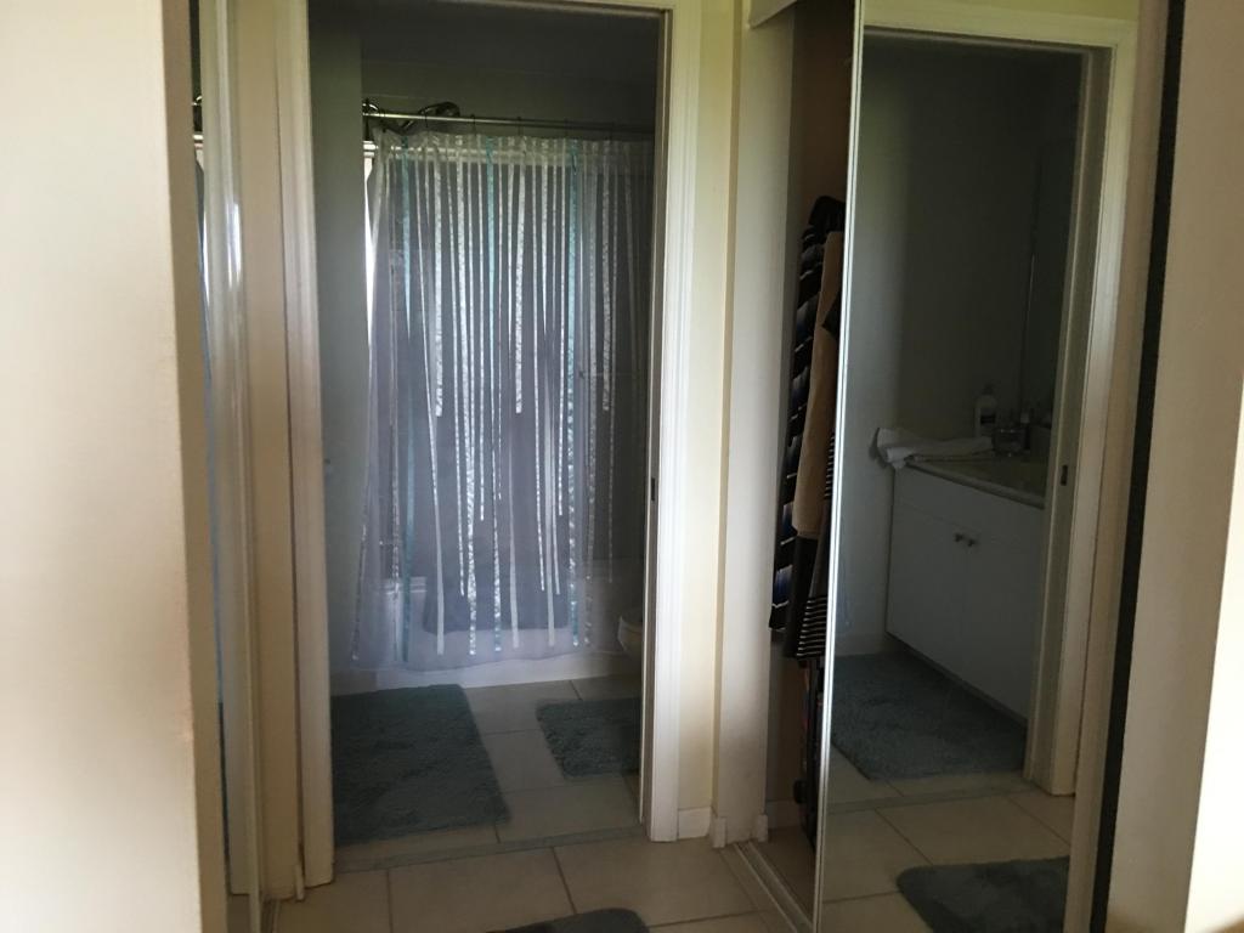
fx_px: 1042
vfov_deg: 48.2
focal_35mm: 29
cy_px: 466
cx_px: 622
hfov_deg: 61.7
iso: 100
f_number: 2.2
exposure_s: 1/15
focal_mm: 4.15
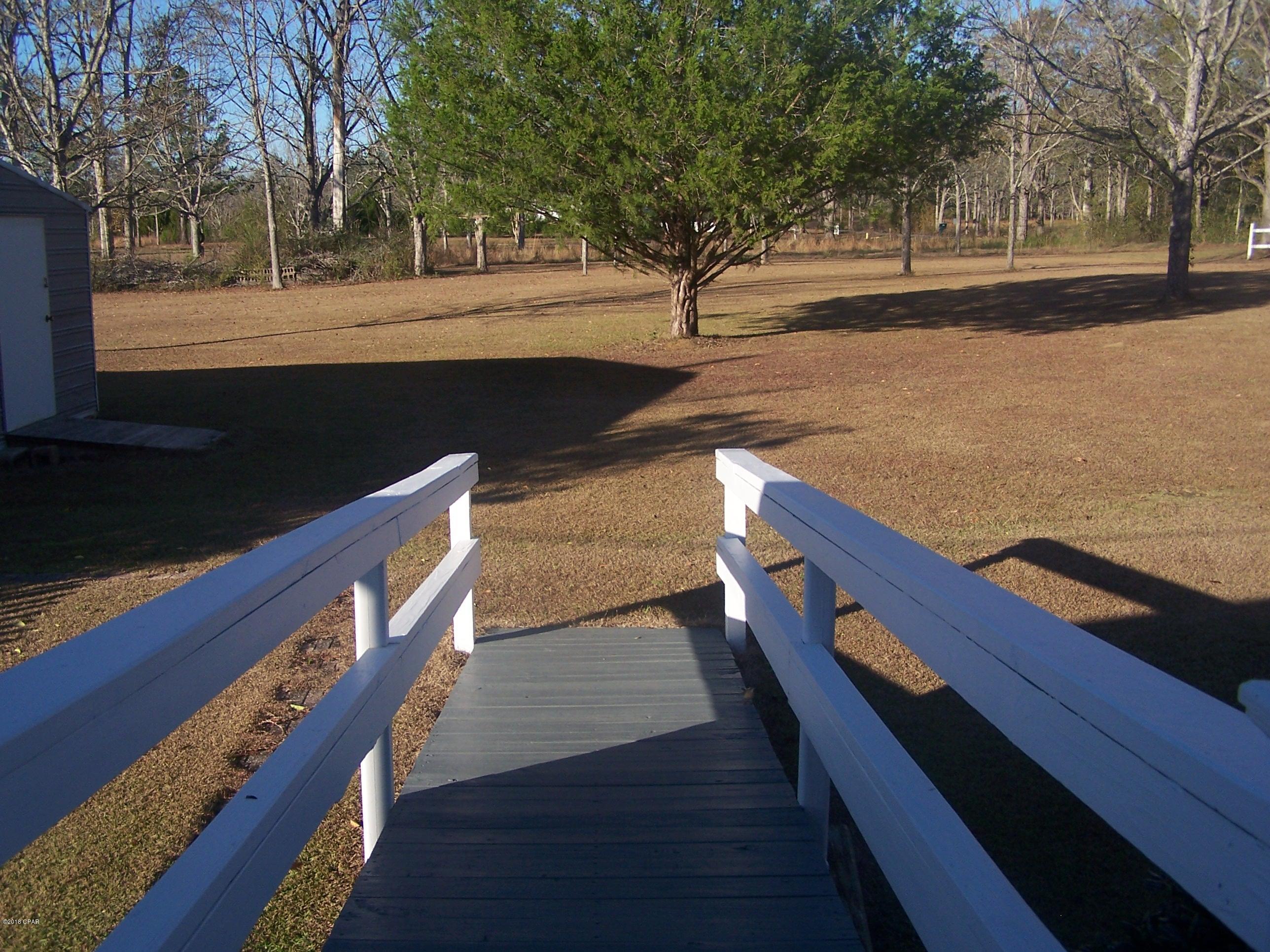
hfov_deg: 49.0
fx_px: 1394
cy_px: 476
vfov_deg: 37.7
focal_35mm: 38
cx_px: 635
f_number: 2.8
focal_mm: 6.3
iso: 80
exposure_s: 1/800
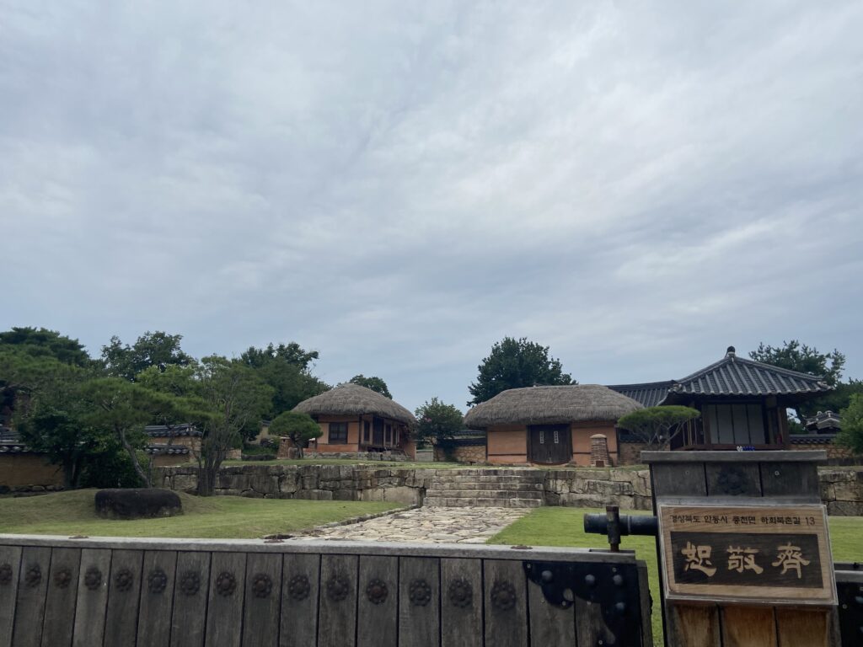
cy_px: 324
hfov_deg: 67.3
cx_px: 432
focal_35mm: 26
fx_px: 648
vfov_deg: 53.1
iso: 32
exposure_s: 1/5025
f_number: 1.8
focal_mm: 4.25
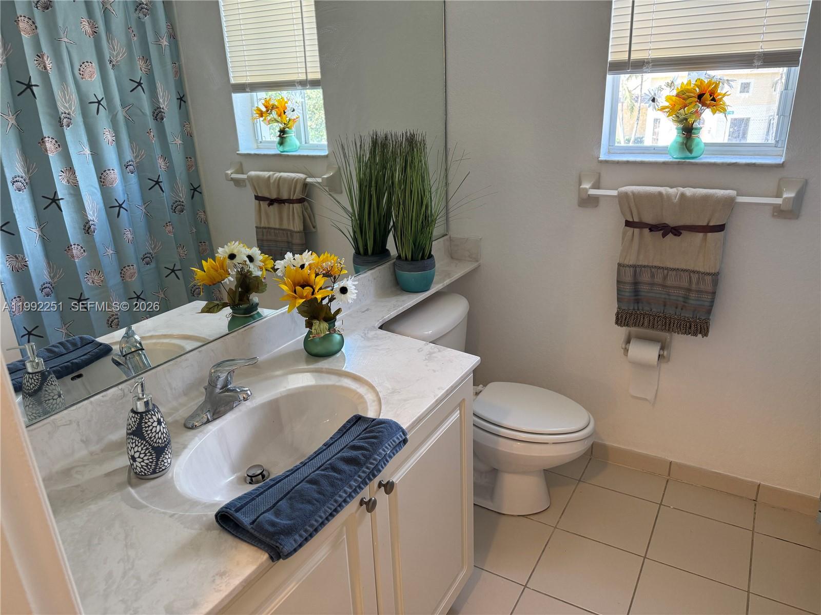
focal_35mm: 24
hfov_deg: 71.6
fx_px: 569
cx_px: 410
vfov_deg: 56.8
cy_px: 308
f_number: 1.78
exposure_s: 1/60
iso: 160
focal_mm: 6.76
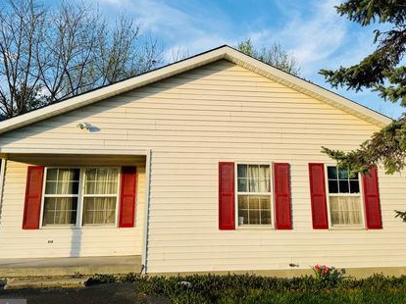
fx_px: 340
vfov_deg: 48.1
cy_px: 135
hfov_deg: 61.7
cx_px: 212
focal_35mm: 29
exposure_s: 1/3096
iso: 80
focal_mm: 6.76
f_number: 1.78
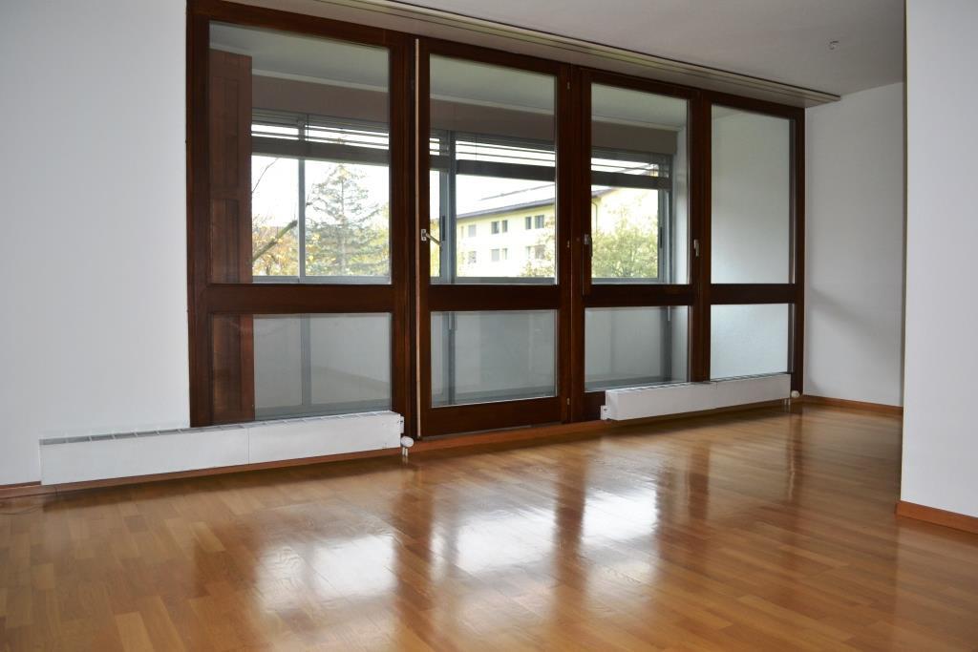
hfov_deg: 67.4
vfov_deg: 47.9
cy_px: 326
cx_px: 489
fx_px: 734
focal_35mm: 27
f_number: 4.5
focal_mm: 18
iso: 720
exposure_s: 1/60
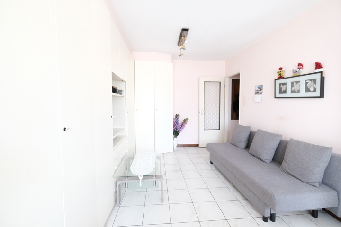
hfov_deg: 100.4
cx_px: 170
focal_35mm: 15
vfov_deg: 77.3
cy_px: 114
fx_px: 142
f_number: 4
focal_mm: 10
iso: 2500
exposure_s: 1/30
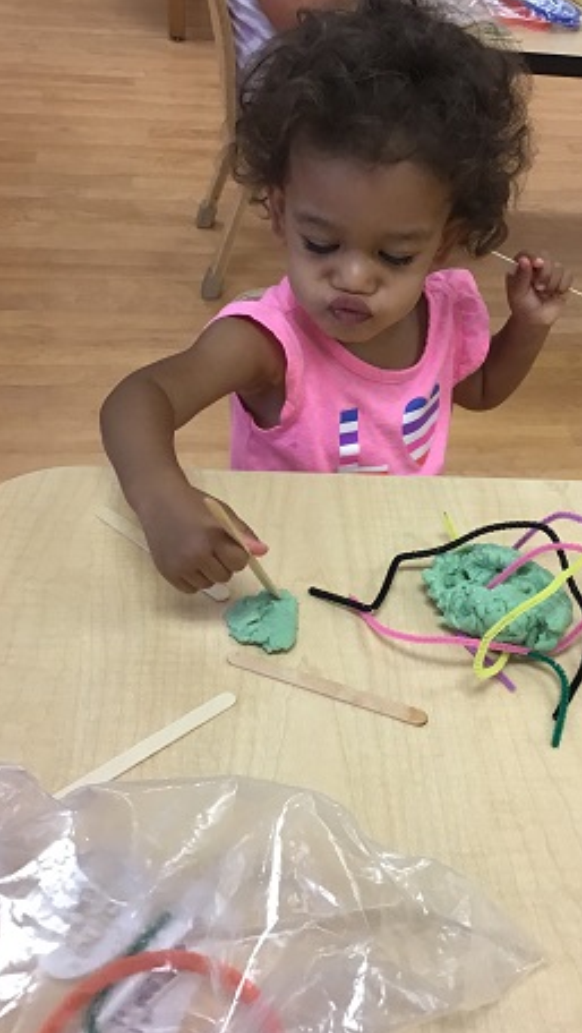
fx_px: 1014
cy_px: 526
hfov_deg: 31.9
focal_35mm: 37
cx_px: 370
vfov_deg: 54.0
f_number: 2.4
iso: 80
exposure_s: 1/30
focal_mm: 3.3
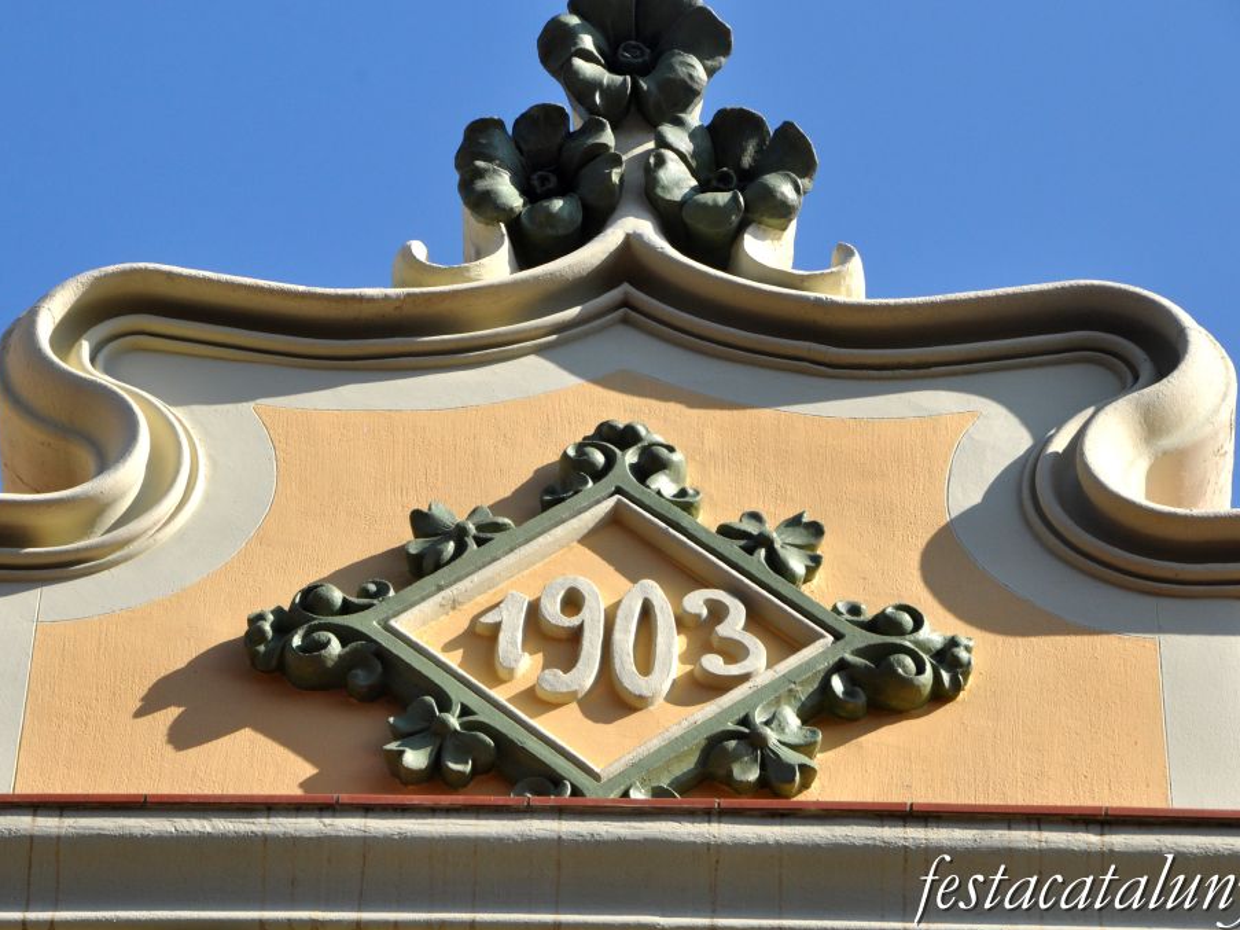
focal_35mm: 183
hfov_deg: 10.8
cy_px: 466
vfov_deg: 8.1
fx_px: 6554
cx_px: 604
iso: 500
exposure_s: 1/500
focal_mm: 112
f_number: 11
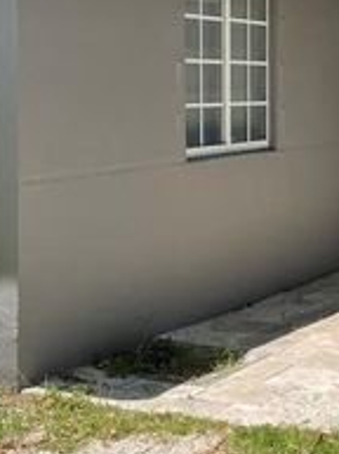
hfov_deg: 16.2
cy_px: 116
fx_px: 1179
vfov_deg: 21.6
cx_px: 290
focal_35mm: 90
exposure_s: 1/2488
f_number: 1.6
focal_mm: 5.1
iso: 32
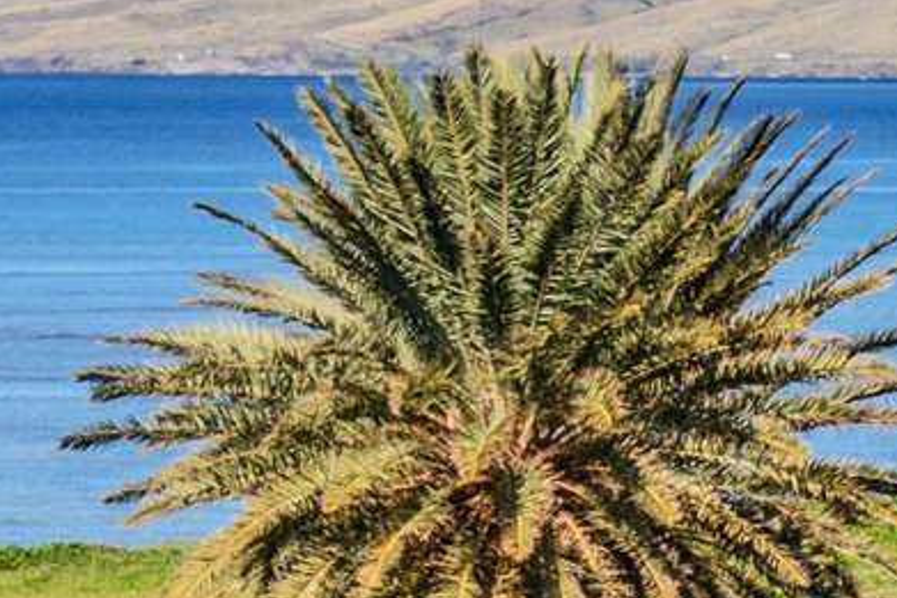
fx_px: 6455
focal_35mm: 259
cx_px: 2290
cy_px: 875
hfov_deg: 7.4
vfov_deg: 5.3
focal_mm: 33
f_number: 16
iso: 320
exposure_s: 1/100
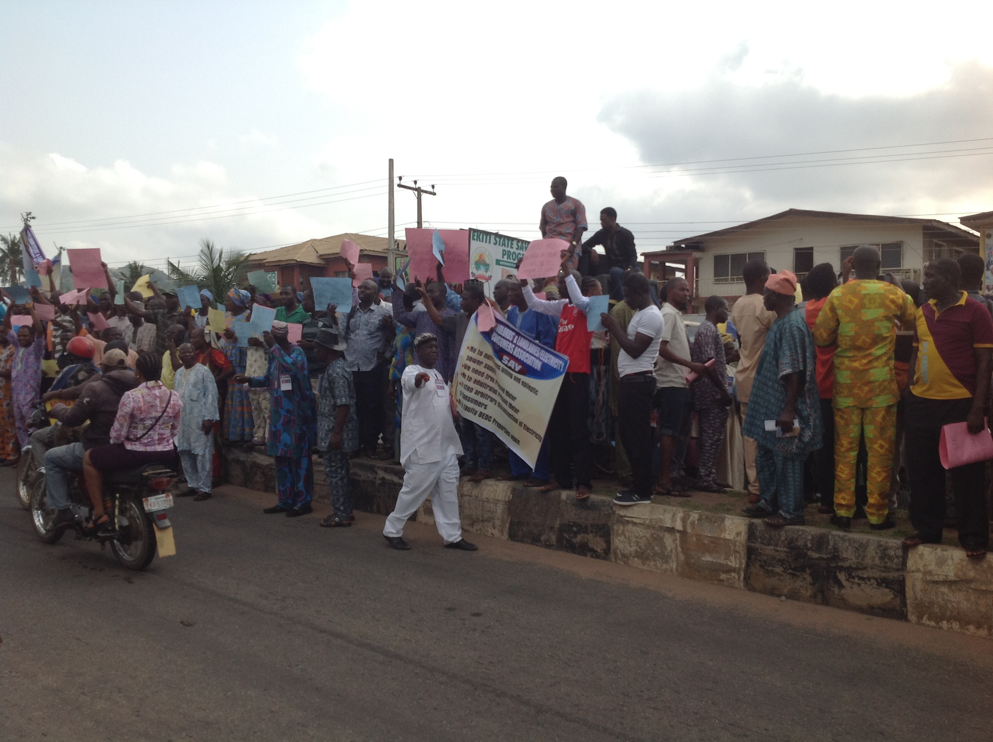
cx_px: 496
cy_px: 371
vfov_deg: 40.6
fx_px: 1003
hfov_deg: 52.7
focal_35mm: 35
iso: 80
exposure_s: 1/1513
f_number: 2.4
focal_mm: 4.28
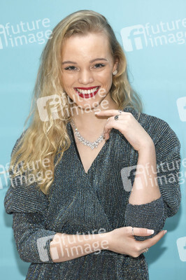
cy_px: 140
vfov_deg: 17.7
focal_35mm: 116
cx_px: 93
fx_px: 900
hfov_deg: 11.8
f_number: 3.5
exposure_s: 1/400
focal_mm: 116
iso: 800
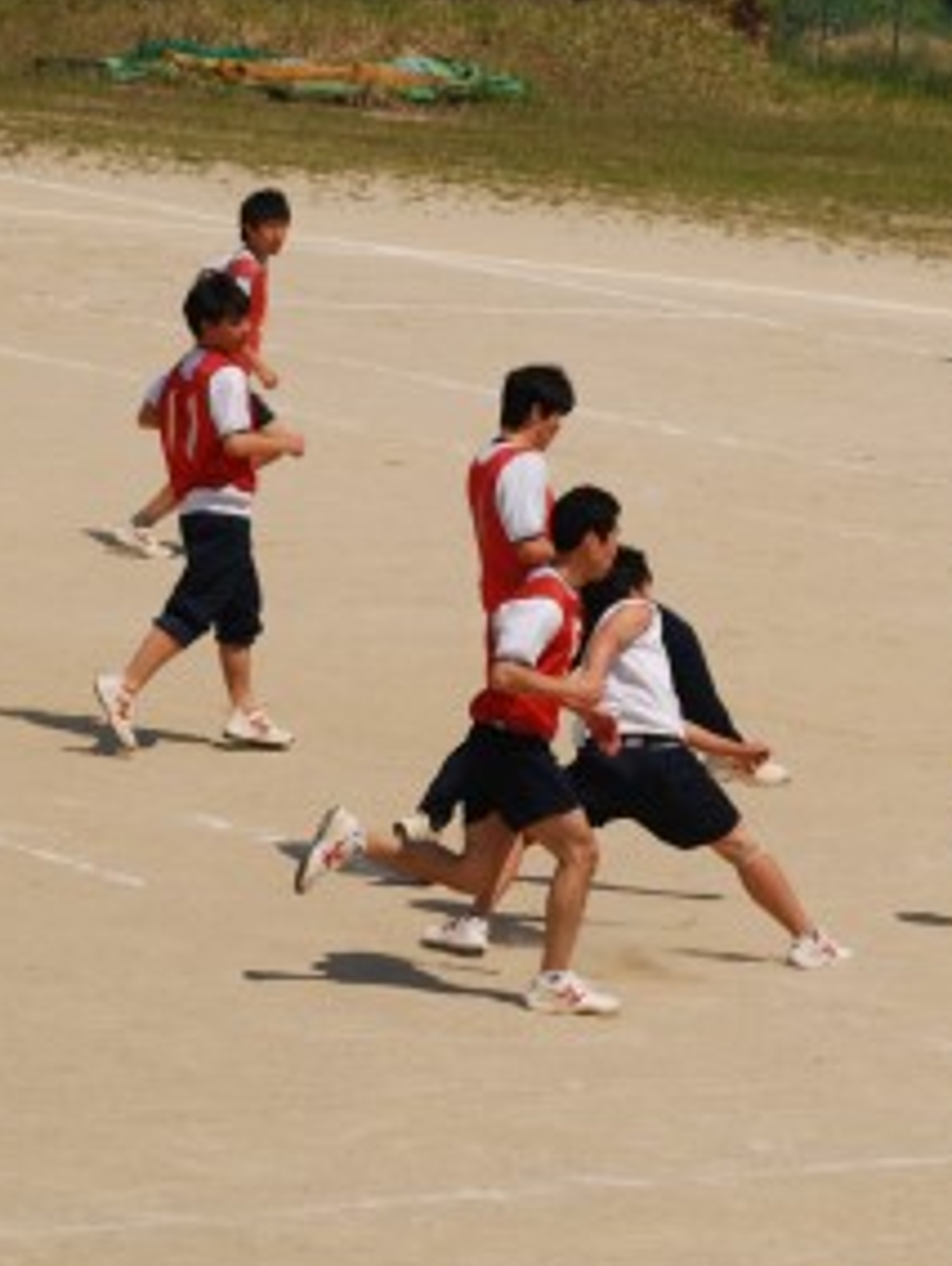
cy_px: 687
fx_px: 7603
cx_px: 876
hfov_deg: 7.1
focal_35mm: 208
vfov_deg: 9.5
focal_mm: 85
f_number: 5.3
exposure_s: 1/4000
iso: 400
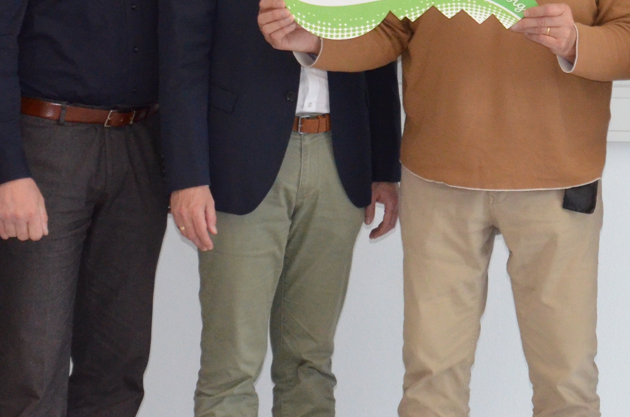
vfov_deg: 8.8
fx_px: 2662
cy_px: -146
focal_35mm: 152
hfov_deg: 13.4
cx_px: 478
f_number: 6.3
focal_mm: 35
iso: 2000
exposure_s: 1/200
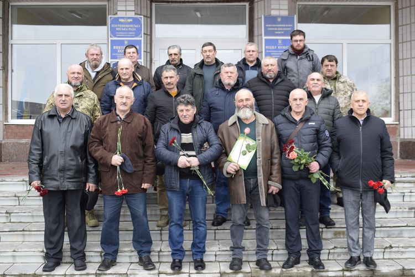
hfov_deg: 45.0
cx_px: 208
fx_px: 501
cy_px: 138
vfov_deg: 30.8
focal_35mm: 44
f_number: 7.1
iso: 400
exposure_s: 1/200
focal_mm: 29
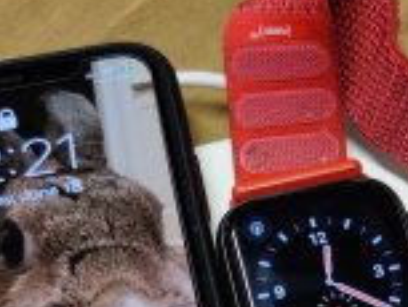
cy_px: 343
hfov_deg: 20.8
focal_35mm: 94
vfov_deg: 15.3
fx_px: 1109
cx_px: 281
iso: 320
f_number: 1.65
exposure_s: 1/50
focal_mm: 4.75
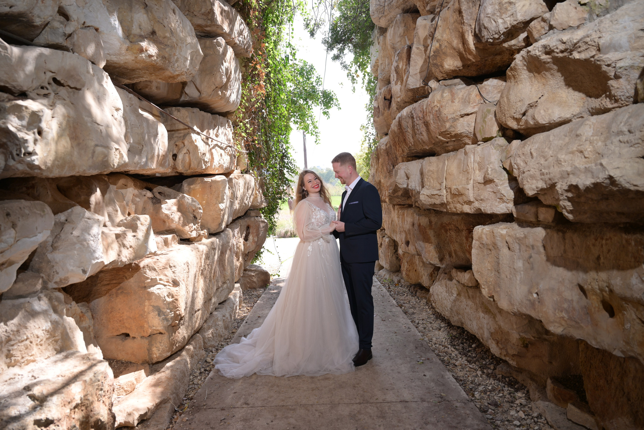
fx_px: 429
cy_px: 215
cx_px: 322
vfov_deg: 53.2
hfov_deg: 73.7
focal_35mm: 24
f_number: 4
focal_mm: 24
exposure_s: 1/200
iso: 100
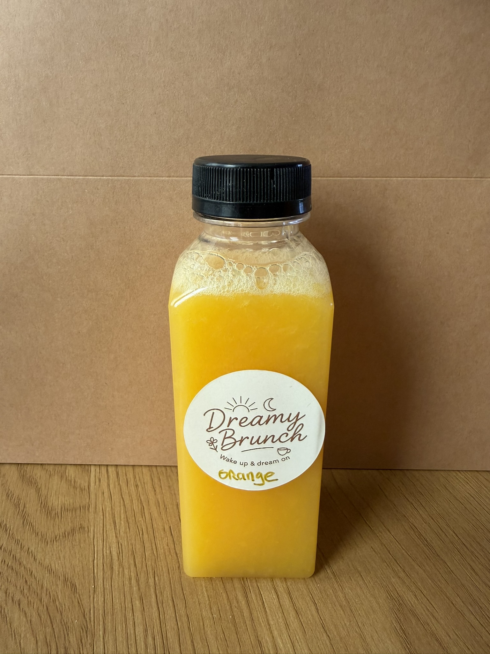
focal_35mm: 24
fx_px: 453
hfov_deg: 56.8
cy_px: 327
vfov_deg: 71.6
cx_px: 245
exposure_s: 1/121
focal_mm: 2.22
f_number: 2.2
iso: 200
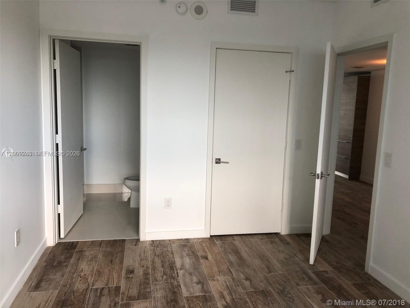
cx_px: 205
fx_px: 332
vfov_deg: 49.7
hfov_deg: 63.4
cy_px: 154
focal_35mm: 28
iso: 25
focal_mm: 4
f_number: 1.8
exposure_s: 1/40
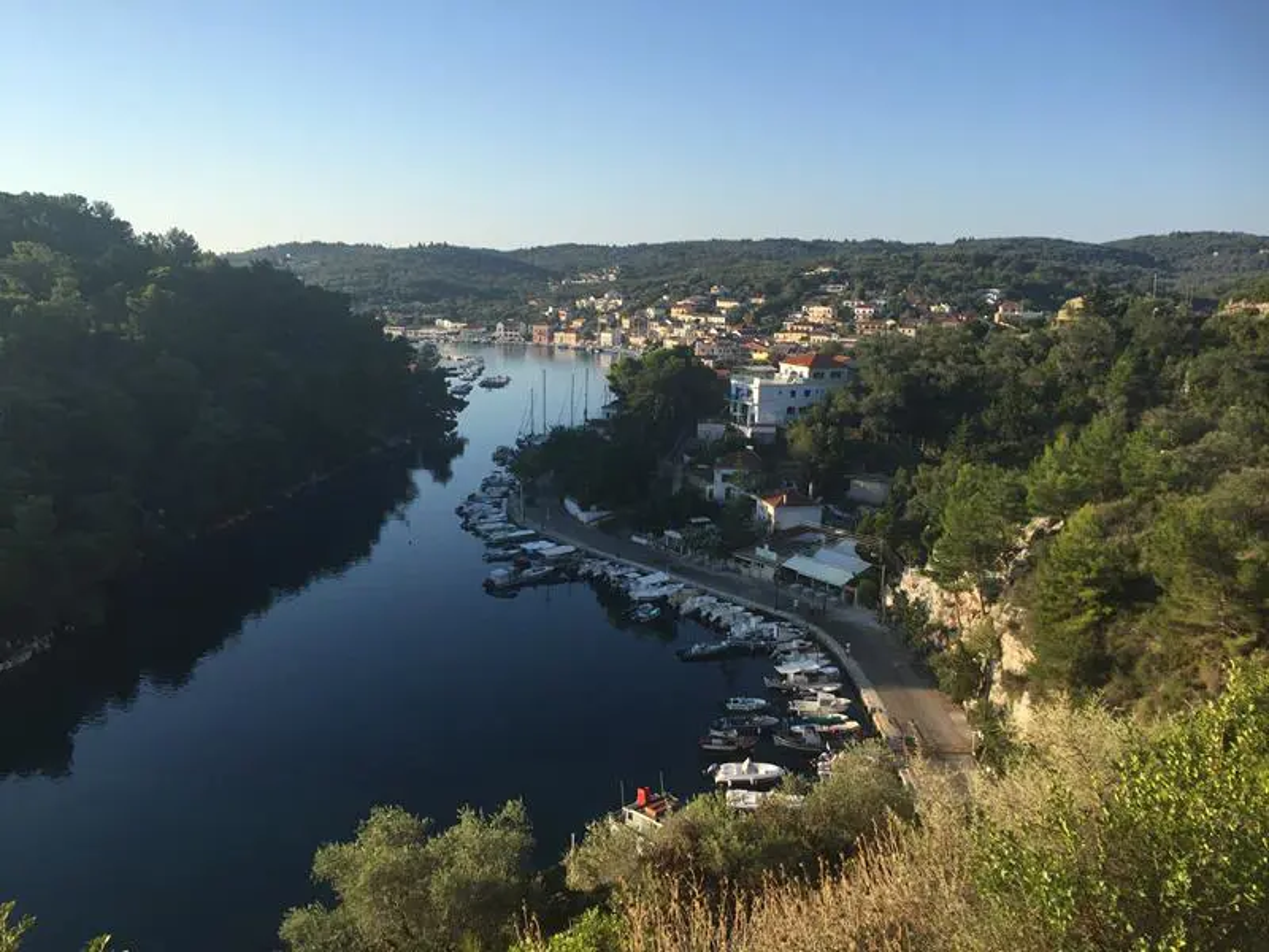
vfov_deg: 48.2
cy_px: 476
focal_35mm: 29
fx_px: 1063
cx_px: 634
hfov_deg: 61.7
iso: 32
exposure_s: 1/1163
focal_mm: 4.15
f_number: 2.2
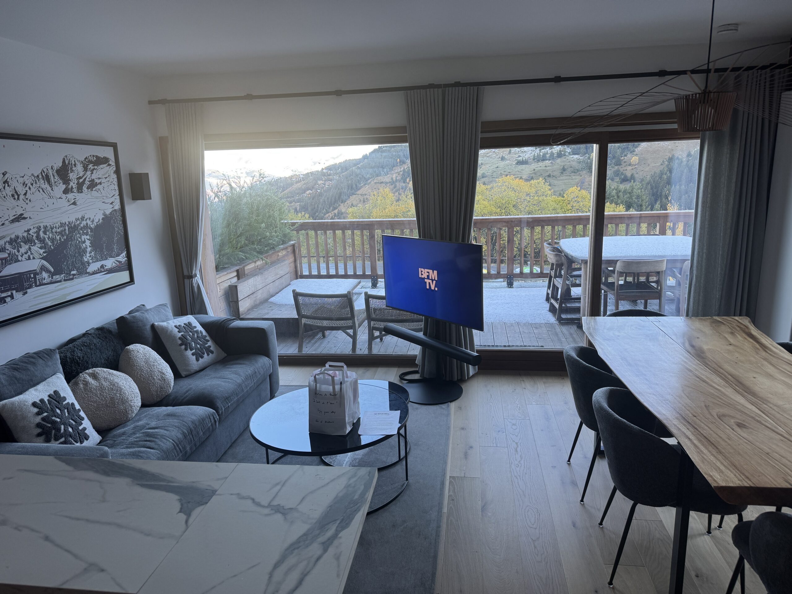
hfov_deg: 71.6
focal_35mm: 24
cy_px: 297
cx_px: 396
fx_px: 549
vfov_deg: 56.8
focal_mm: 6.76
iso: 80
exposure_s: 1/100
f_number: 1.78
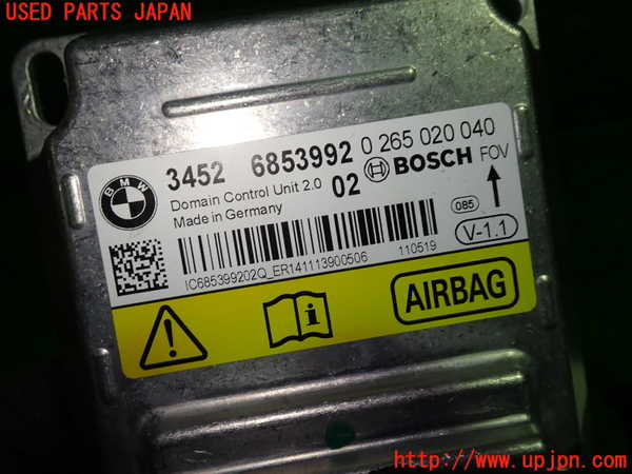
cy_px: 237
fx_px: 548
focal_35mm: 30
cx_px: 316
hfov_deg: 60.0
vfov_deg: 46.8
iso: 100
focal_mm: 5.4
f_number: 3.2
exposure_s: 1/80
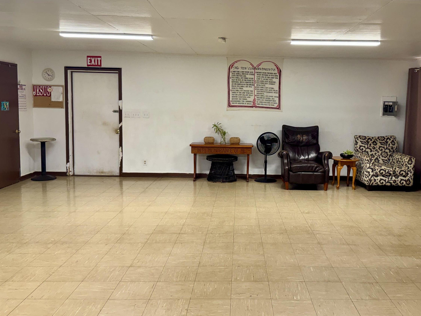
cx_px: 250
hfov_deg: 55.0
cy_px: 145
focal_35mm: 33
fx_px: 401
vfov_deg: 42.9
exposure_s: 1/60
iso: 160
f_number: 1.78
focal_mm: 6.76
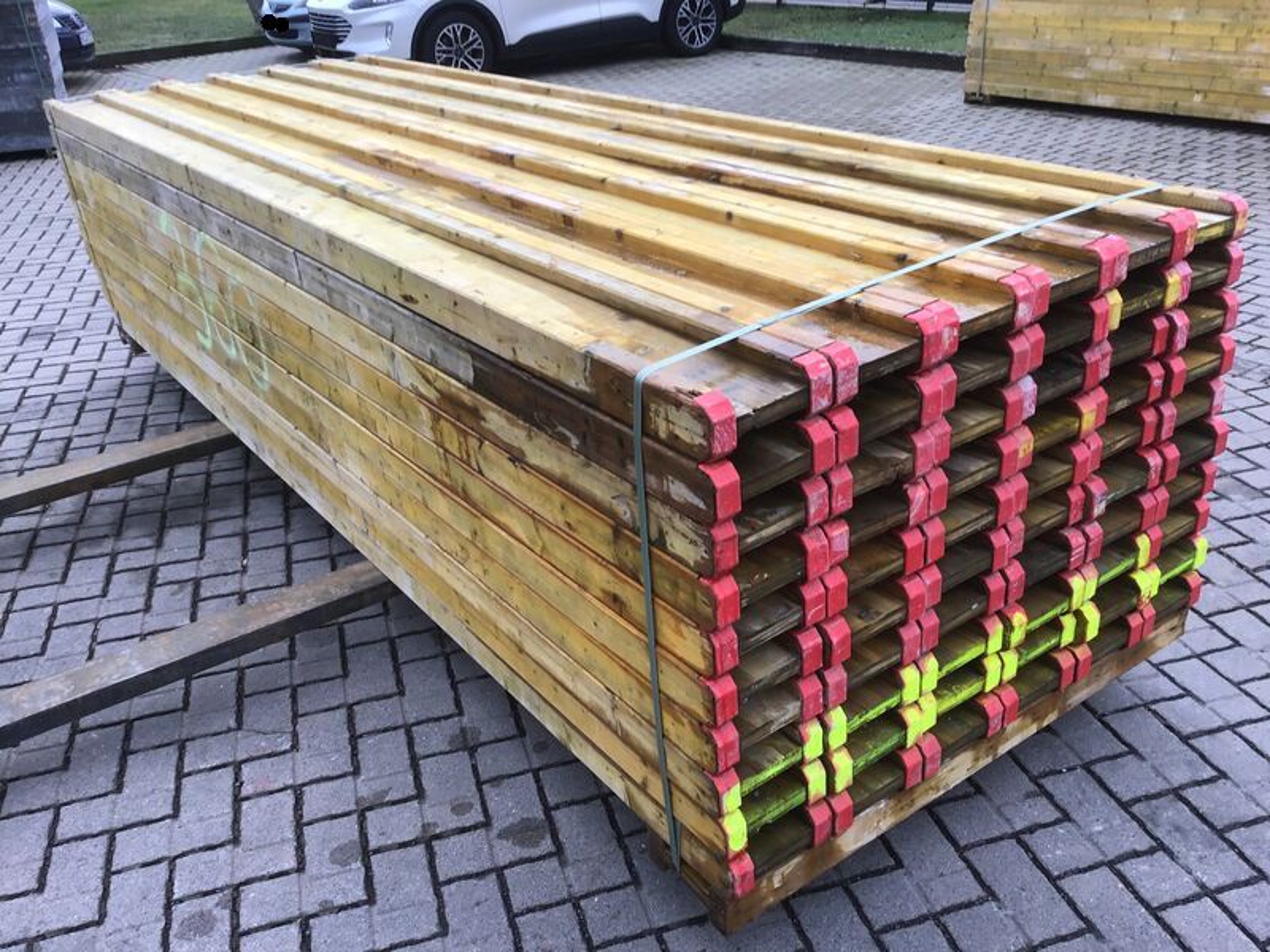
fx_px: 1137
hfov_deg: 58.4
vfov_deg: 45.4
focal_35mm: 31
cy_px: 476
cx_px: 635
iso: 32
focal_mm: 3.3
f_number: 2.4
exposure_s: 1/100
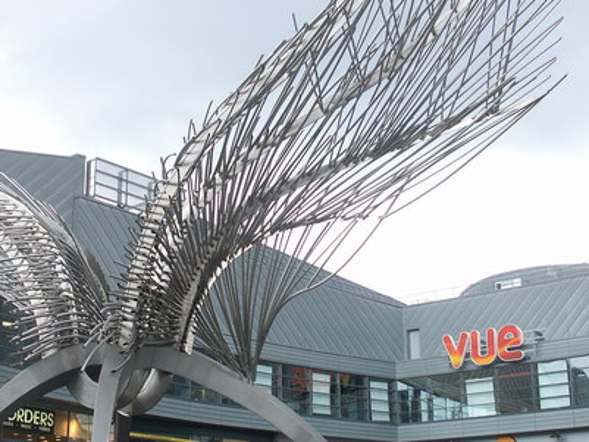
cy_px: 276
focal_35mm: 59
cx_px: 223
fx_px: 1004
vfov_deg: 24.8
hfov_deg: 32.5
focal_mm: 7.7
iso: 50
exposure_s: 1/100
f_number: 3.5
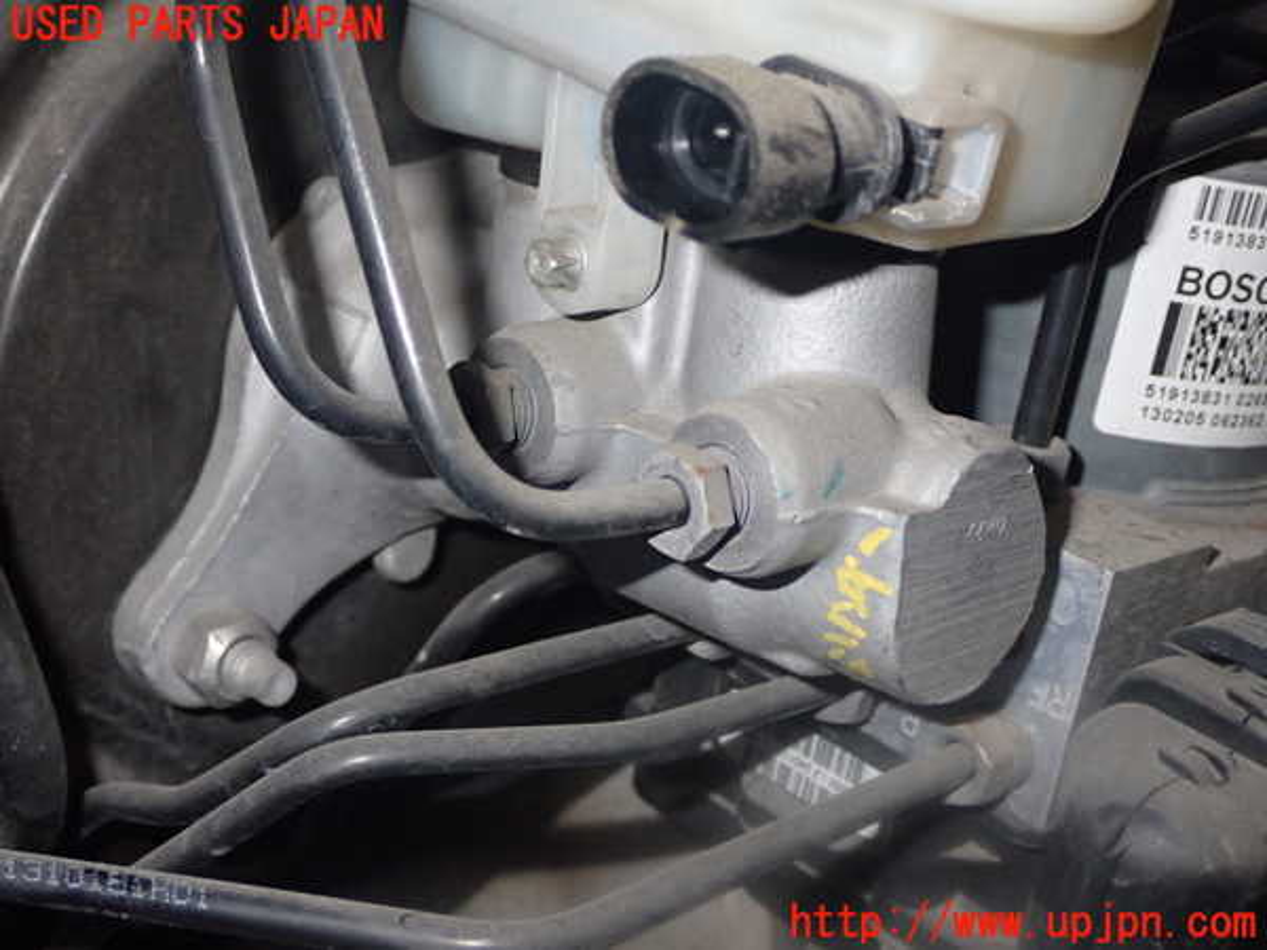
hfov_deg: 38.2
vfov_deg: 29.1
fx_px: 1830
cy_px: 475
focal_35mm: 50
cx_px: 634
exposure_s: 1/50
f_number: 9
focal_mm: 9.01
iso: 500
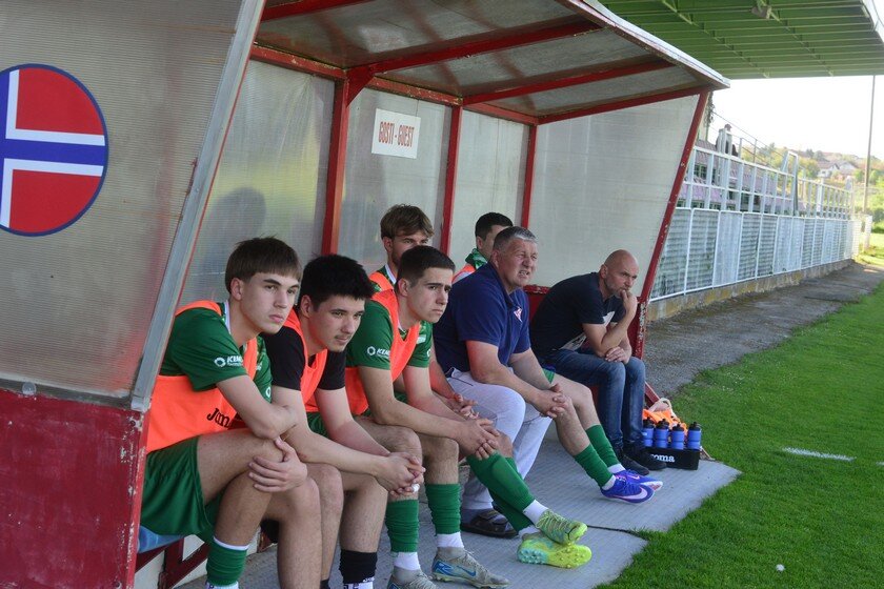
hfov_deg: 29.7
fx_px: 1670
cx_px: 442
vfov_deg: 20.0
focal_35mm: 68
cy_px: 294
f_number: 9
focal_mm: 68
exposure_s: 1/320
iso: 2000
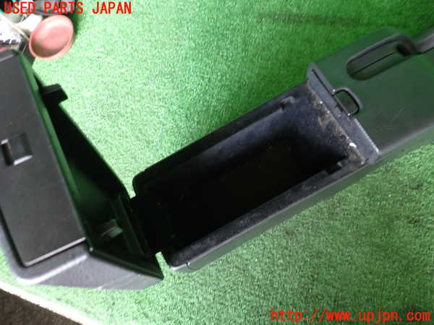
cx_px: 217
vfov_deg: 54.9
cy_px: 162
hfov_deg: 69.4
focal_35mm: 25
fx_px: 313
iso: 250
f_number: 2
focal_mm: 4.5
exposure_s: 1/30
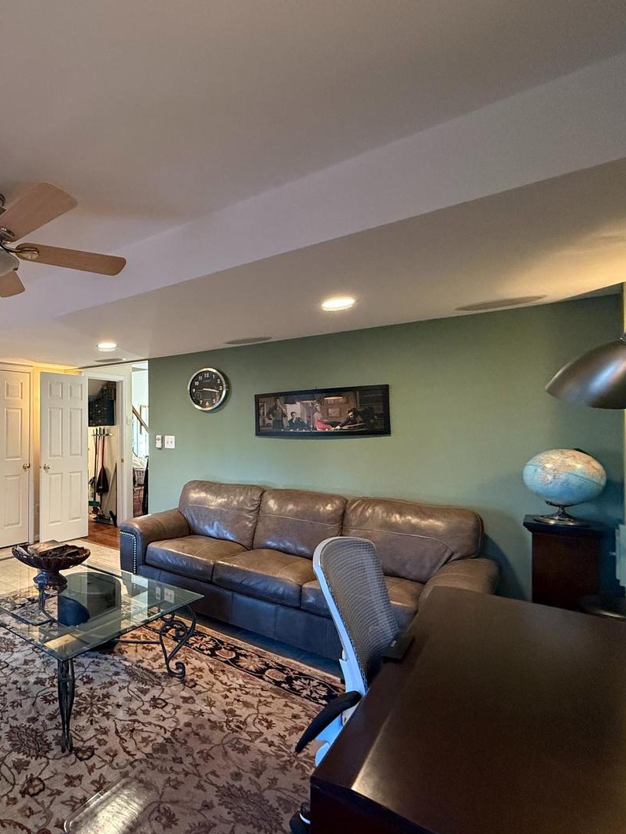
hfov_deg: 58.5
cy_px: 422
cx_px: 61
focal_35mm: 19
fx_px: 458
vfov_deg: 84.7
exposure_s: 1/60
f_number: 2.2
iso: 640
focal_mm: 2.22
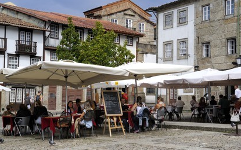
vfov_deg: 20.3
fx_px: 420
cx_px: 120
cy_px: 71
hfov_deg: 32.0
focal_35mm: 64
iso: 400
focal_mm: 62
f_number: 18
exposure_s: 1/160
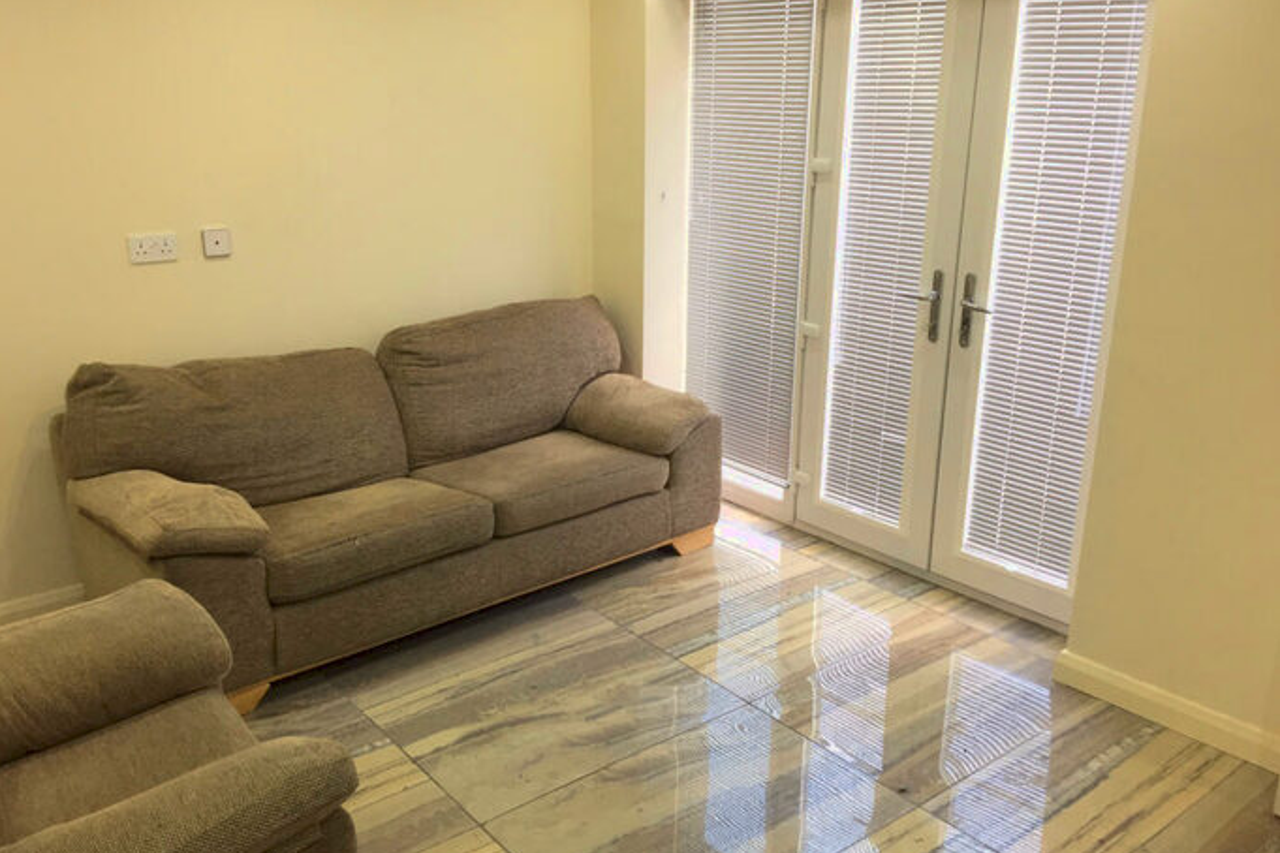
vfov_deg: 42.3
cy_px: 456
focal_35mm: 31
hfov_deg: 60.3
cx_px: 624
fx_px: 1102
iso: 80
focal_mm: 4.15
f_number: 2.2
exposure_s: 1/33
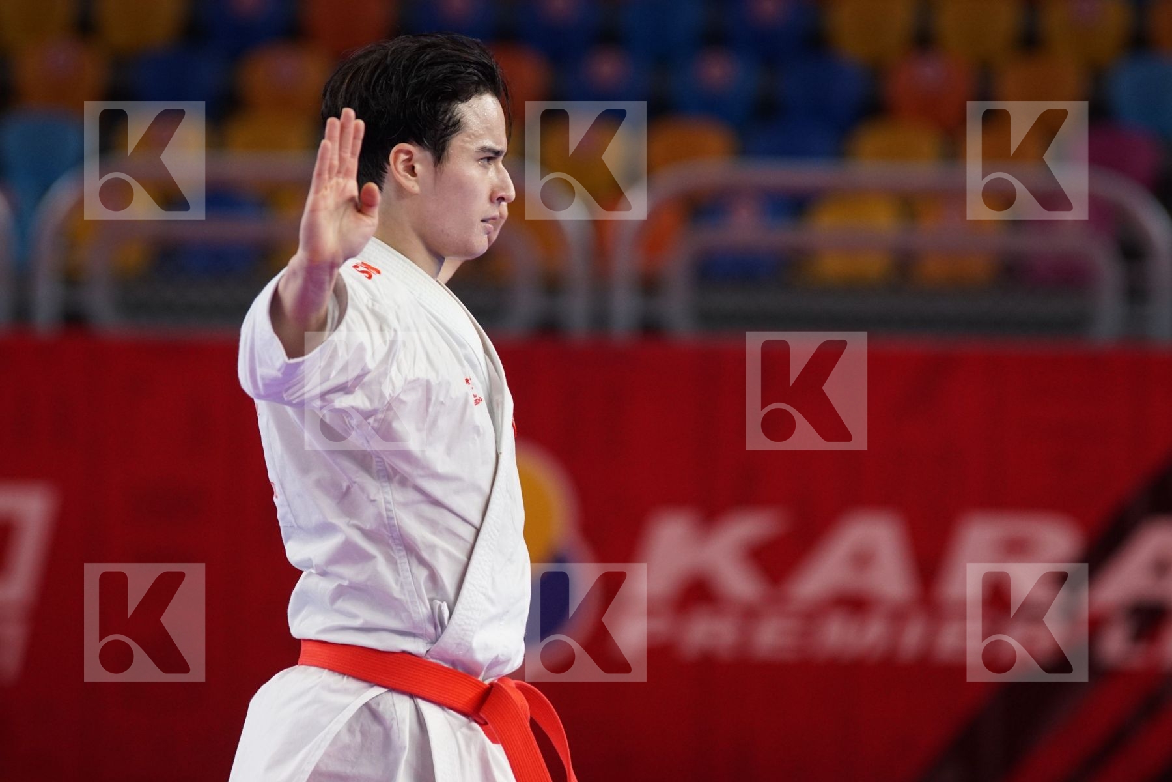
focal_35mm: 300
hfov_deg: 6.9
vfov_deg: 4.6
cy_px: 391
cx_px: 586
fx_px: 9766
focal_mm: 200
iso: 800
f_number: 3.2
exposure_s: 1/400
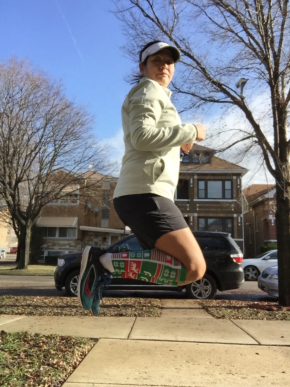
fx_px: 346
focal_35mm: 31
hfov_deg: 45.4
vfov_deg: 58.4
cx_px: 145
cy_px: 194
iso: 32
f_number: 2.2
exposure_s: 1/859
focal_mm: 2.65
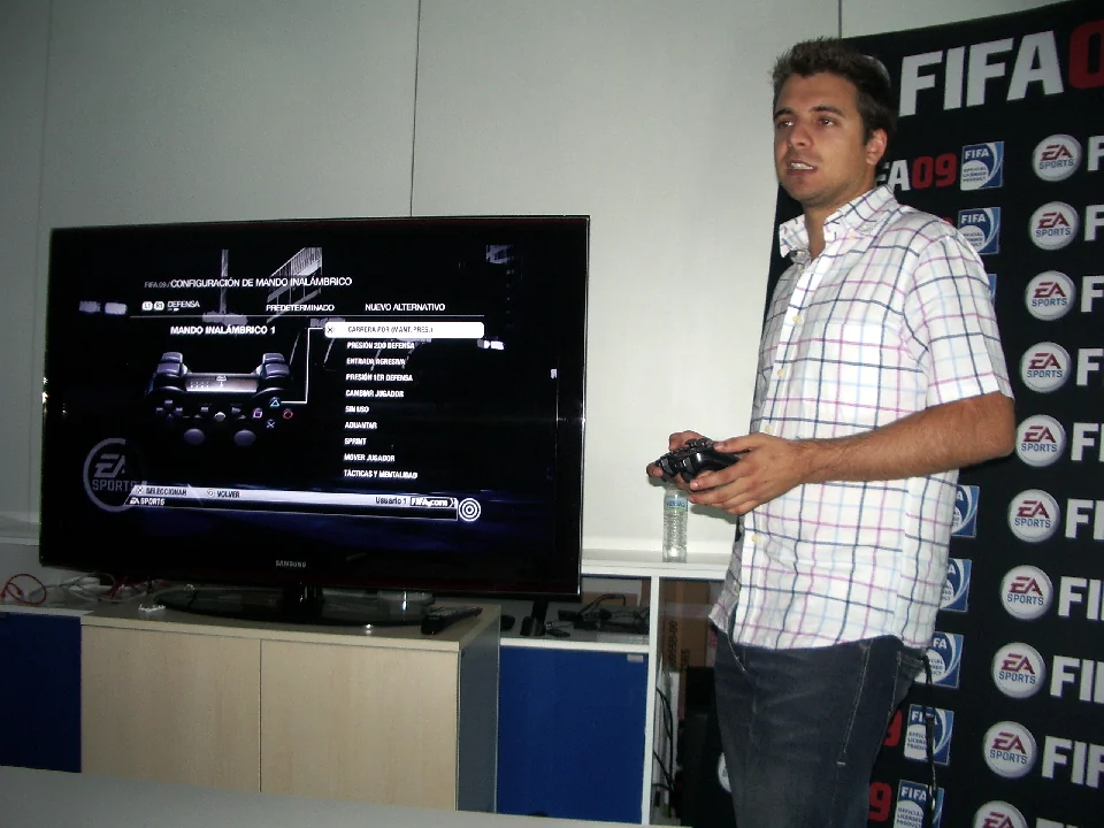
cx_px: 552
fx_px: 1116
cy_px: 414
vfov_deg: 40.7
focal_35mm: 35
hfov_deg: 52.6
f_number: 2.6
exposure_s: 1/40
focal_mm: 5.8
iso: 100
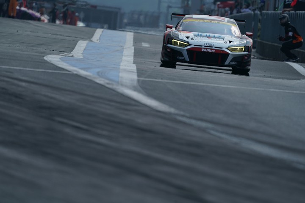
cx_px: 152
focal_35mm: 600
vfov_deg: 2.3
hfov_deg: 3.4
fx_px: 5083
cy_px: 102
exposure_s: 1/800
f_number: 8
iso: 200
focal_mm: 600
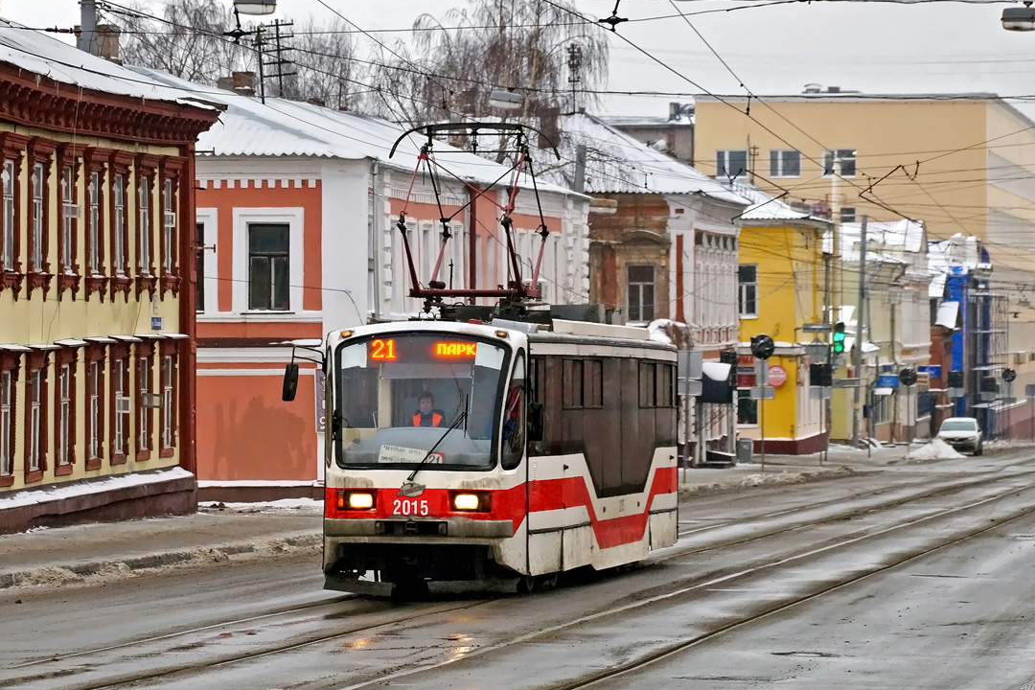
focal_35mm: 150
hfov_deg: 13.7
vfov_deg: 9.1
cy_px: 317
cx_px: 483
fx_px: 4312
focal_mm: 90
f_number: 5.6
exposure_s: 1/400
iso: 800
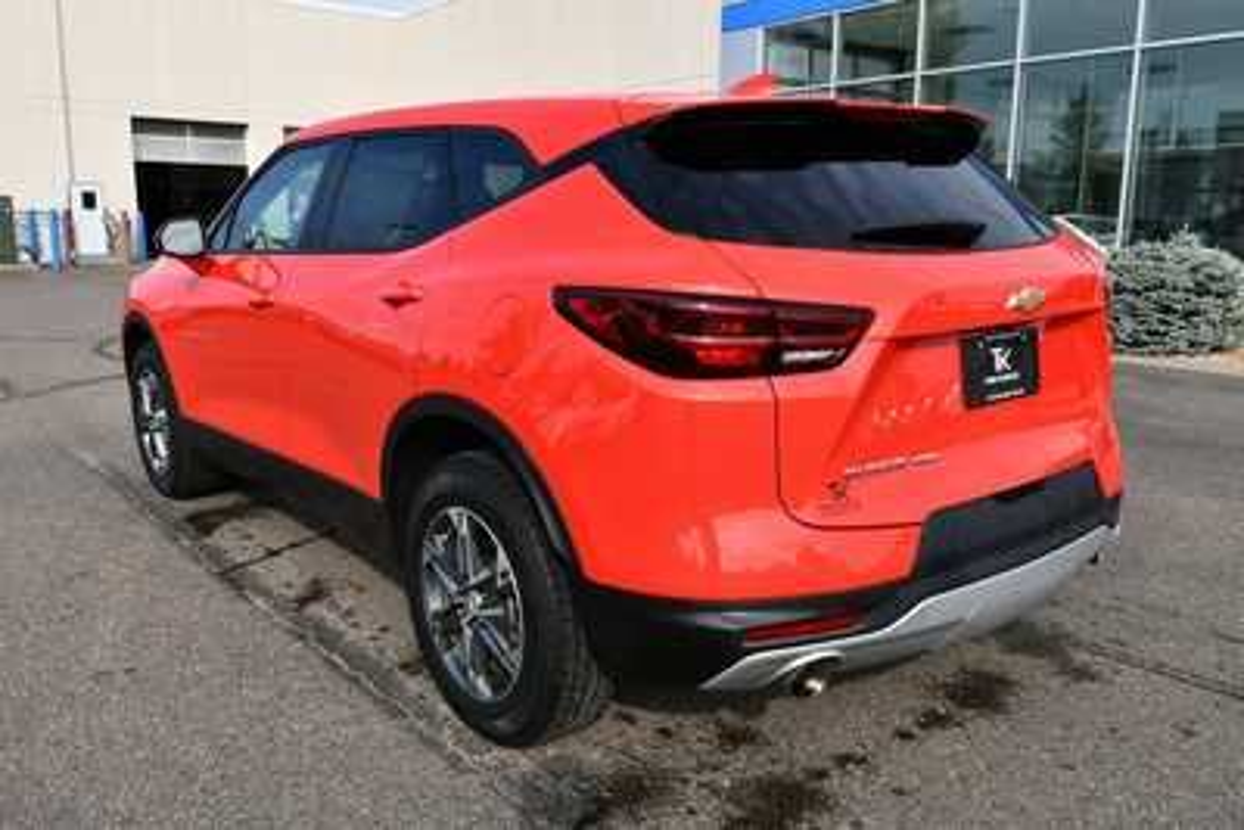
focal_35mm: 30
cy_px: 415
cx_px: 622
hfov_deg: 61.9
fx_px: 1037
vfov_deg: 43.6
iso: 125
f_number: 8
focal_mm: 20
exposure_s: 1/250
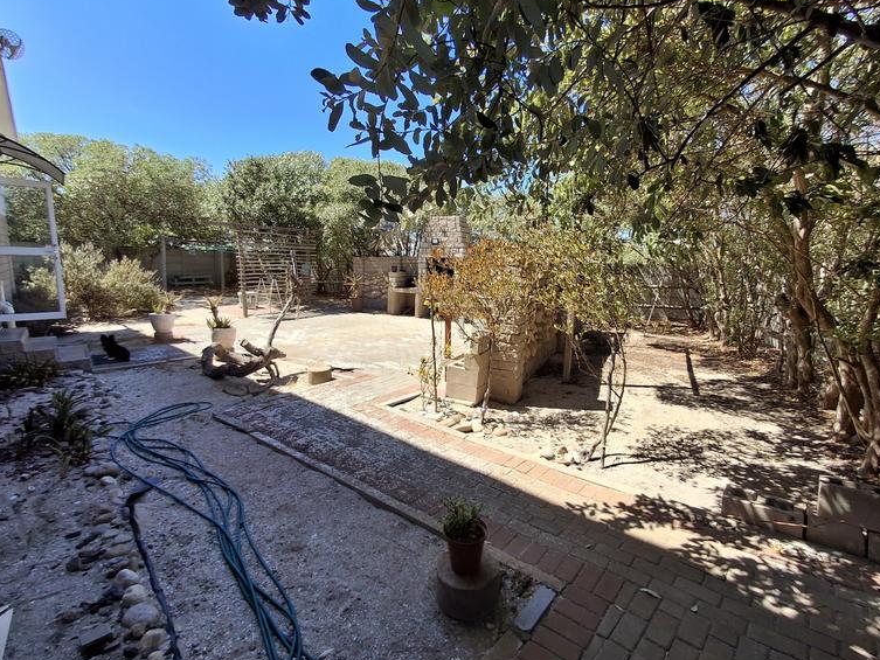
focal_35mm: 17
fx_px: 432
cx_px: 446
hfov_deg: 91.0
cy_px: 333
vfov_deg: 74.7
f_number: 2.2
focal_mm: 1.64
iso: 40
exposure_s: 1/994
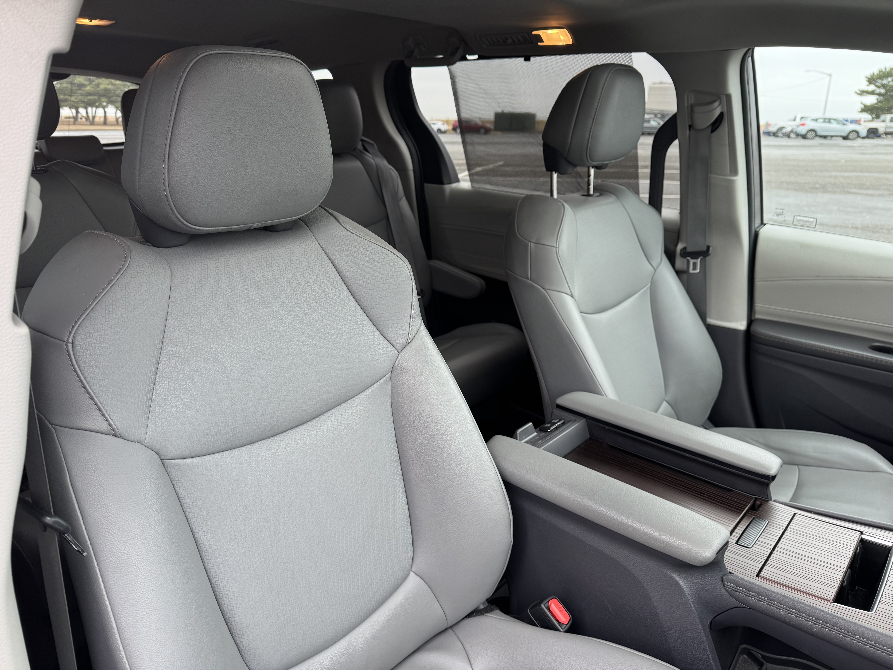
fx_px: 619
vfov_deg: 56.8
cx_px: 446
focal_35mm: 24
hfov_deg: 71.6
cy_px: 335
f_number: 1.78
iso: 100
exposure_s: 1/121
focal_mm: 6.76
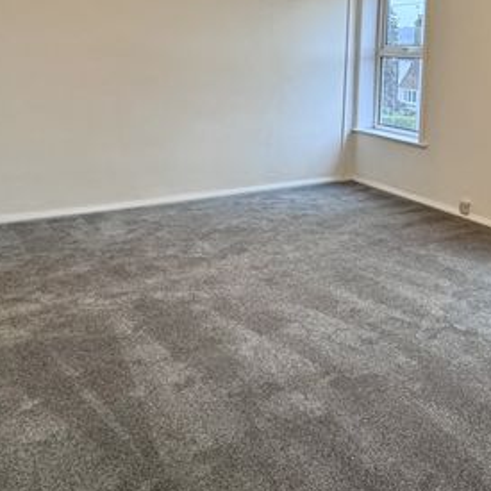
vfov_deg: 44.5
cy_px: 121
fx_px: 578
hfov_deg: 43.2
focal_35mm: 36
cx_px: 416
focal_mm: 2.22
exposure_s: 1/100
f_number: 2.2
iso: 250
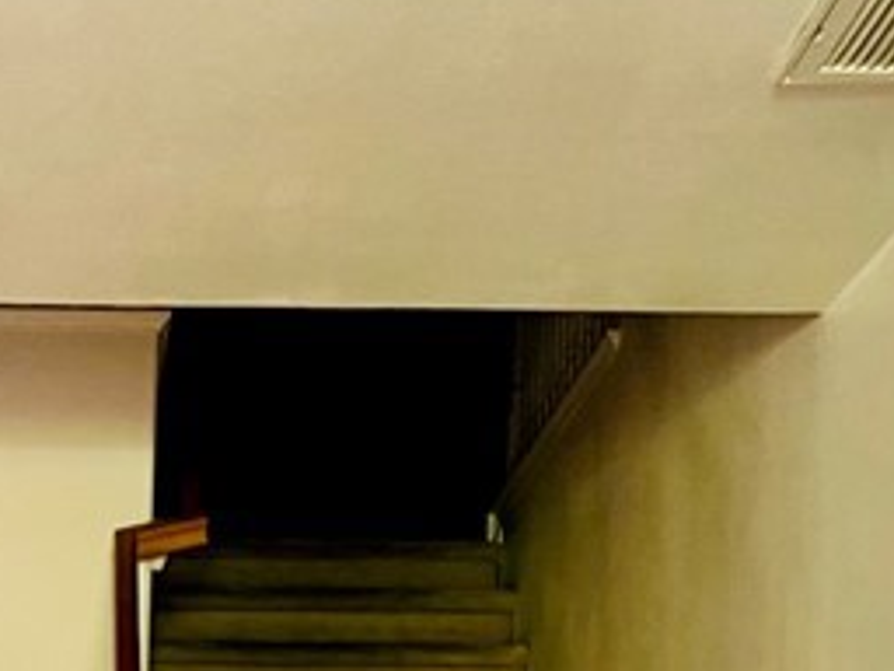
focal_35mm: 104
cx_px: -24
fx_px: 2686
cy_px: 1237
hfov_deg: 18.4
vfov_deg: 12.8
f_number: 1.5
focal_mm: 5.7
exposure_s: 1/60
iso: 160
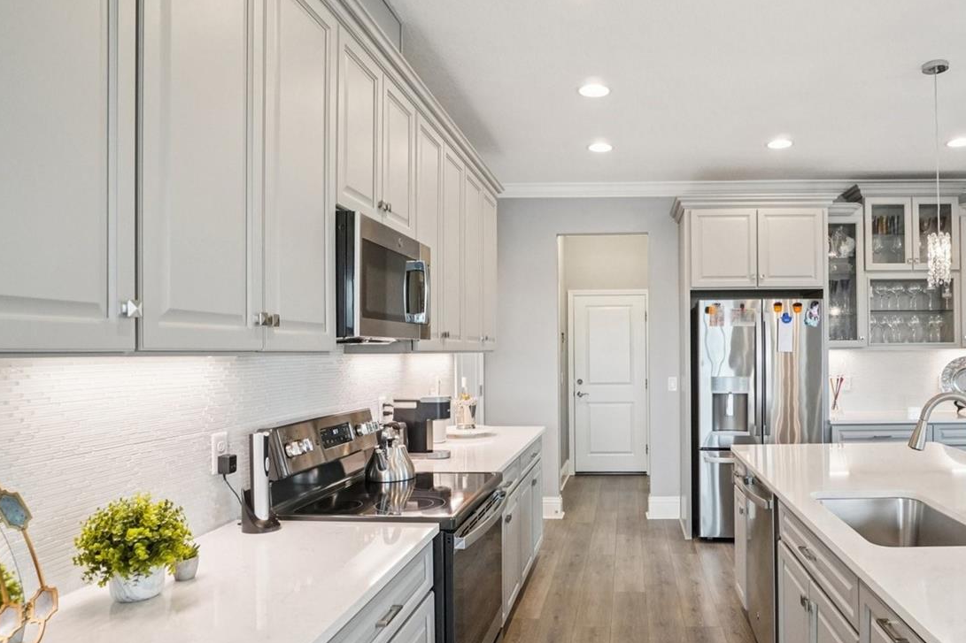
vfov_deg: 57.1
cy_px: 355
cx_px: 605
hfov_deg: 77.2
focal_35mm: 22
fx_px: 590
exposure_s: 1/30
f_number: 8
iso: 640
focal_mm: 10
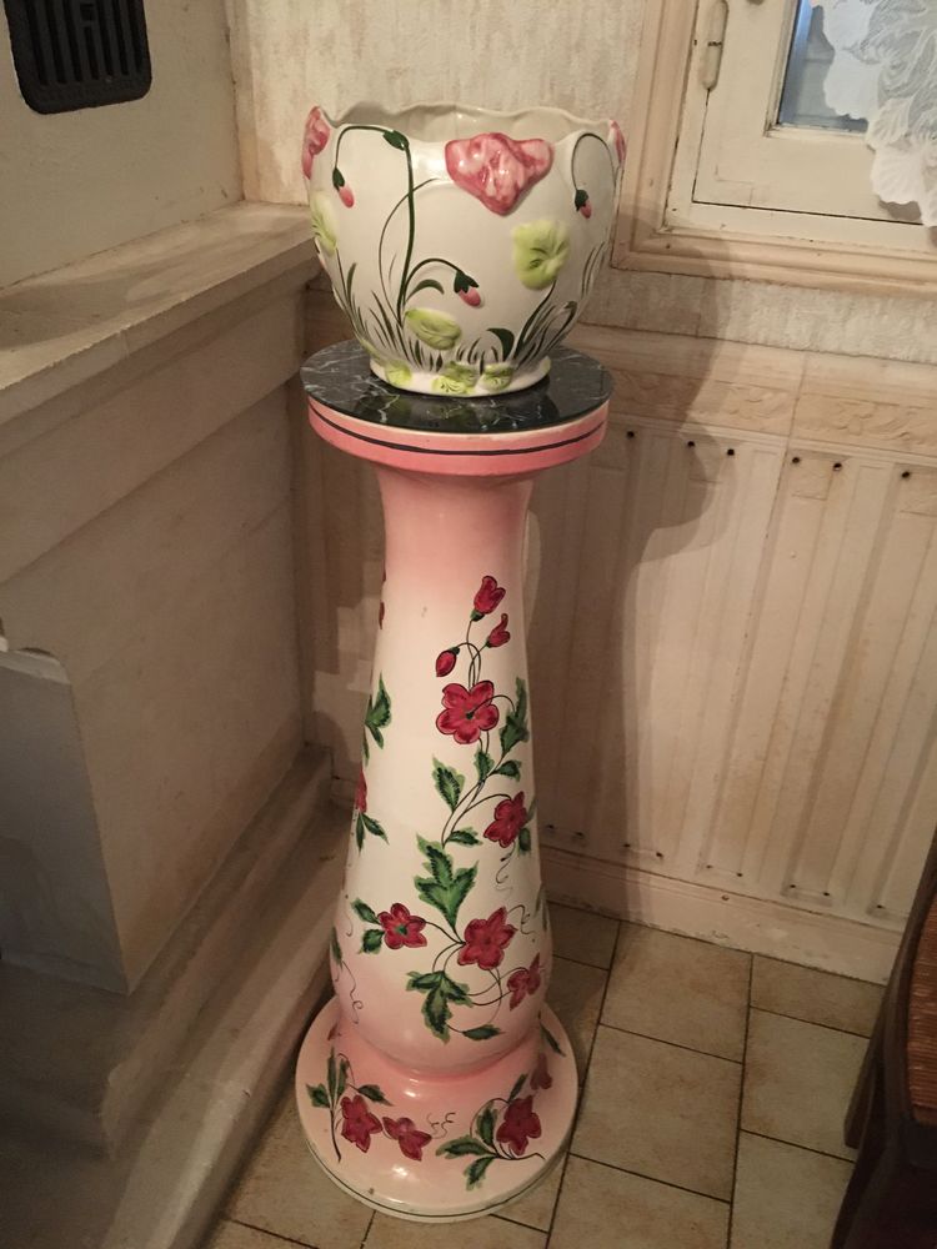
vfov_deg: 61.7
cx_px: 468
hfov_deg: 48.2
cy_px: 624
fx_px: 1047
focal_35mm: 29
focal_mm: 4.15
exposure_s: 1/17
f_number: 2.2
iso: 500
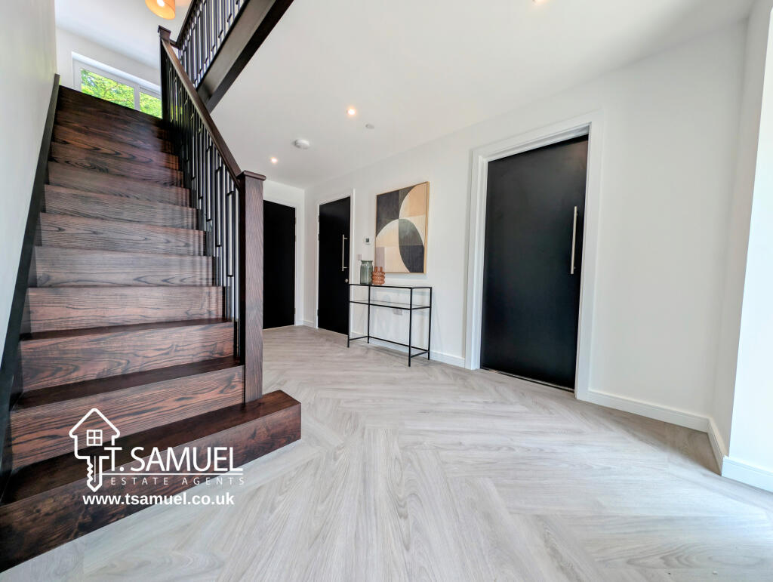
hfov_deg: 110.5
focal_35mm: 12
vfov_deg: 94.6
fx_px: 268
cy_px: 291
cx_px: 386
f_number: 1.95
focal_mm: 2.23
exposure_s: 1/56.2
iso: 34
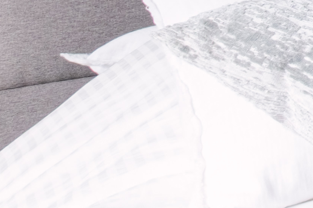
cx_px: 1046
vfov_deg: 11.8
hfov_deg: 10.1
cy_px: -118
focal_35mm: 110
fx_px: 956
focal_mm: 10
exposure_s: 1/2.5
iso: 100
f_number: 8
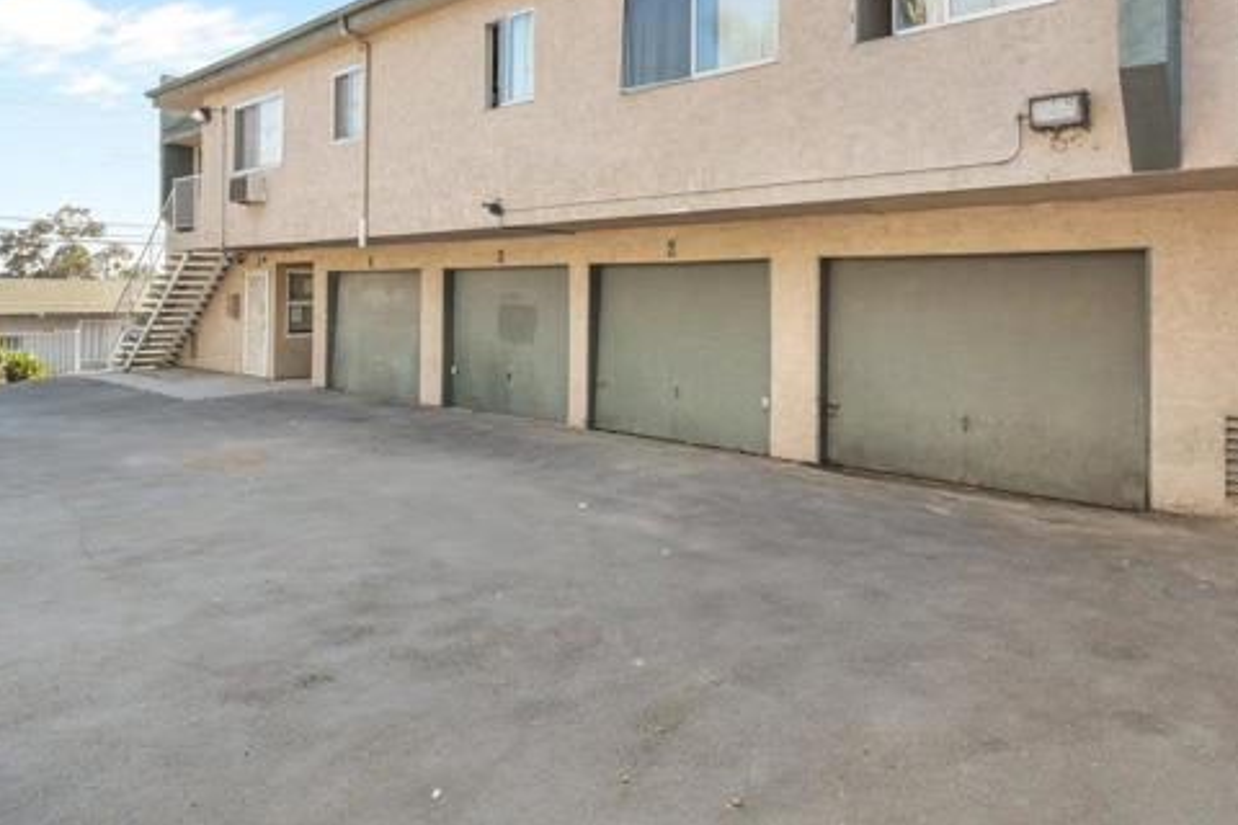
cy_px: 285
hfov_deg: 83.7
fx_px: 688
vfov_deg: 60.7
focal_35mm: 20
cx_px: 678
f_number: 8
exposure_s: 1/250
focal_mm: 10
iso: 400
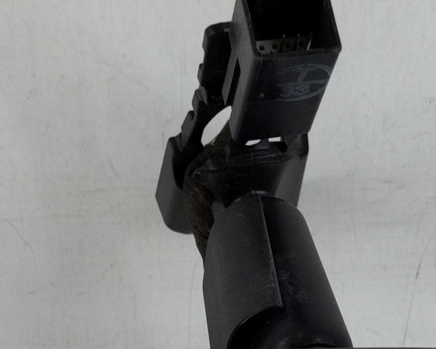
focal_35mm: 101
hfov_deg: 18.9
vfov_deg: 14.9
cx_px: 286
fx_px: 1303
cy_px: 387
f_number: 1.73
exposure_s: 1/110
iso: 55
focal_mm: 4.38
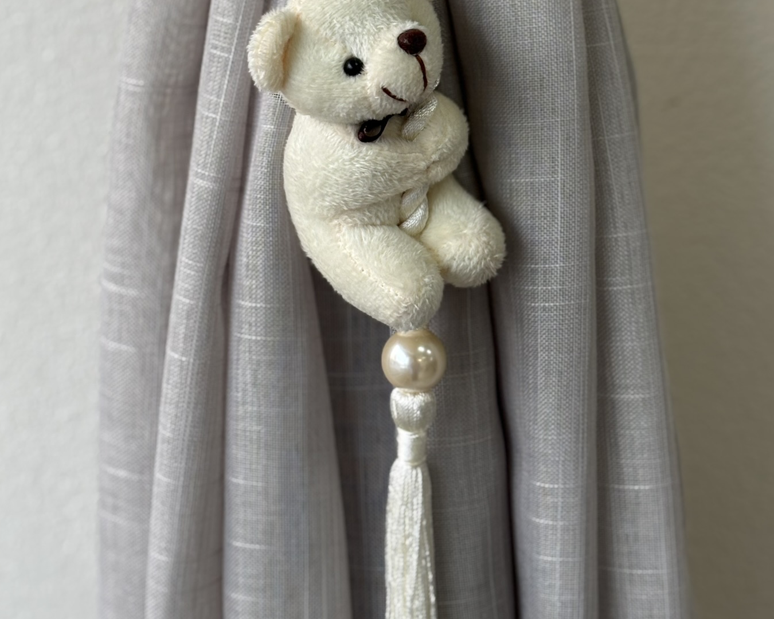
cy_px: 99
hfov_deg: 24.7
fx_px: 1764
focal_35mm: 77
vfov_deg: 19.6
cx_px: 395
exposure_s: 1/60
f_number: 1.6
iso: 50
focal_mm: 5.96
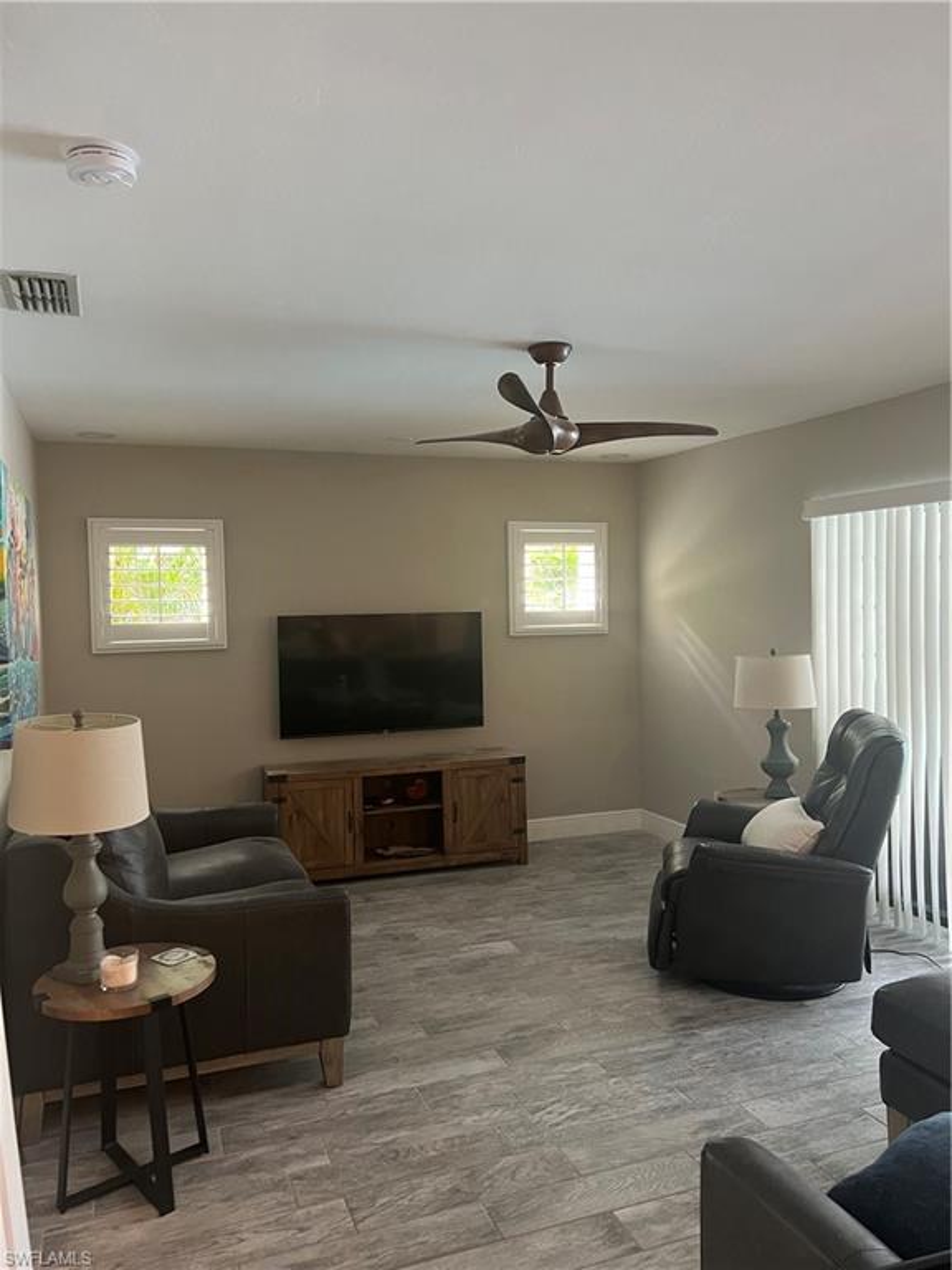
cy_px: 635
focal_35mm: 26
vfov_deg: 67.3
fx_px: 953
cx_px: 476
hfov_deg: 53.1
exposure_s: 1/60
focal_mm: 5.7
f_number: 1.5
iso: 250
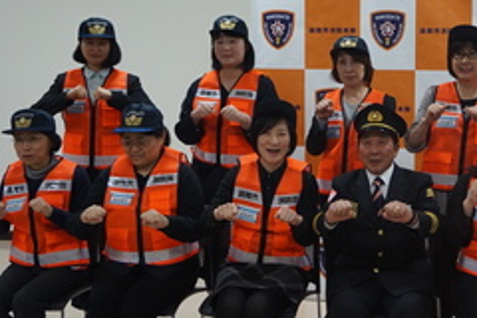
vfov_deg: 18.8
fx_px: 954
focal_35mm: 72
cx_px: 380
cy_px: 91
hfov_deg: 27.5
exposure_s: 1/160
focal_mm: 24
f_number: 4.5
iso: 640
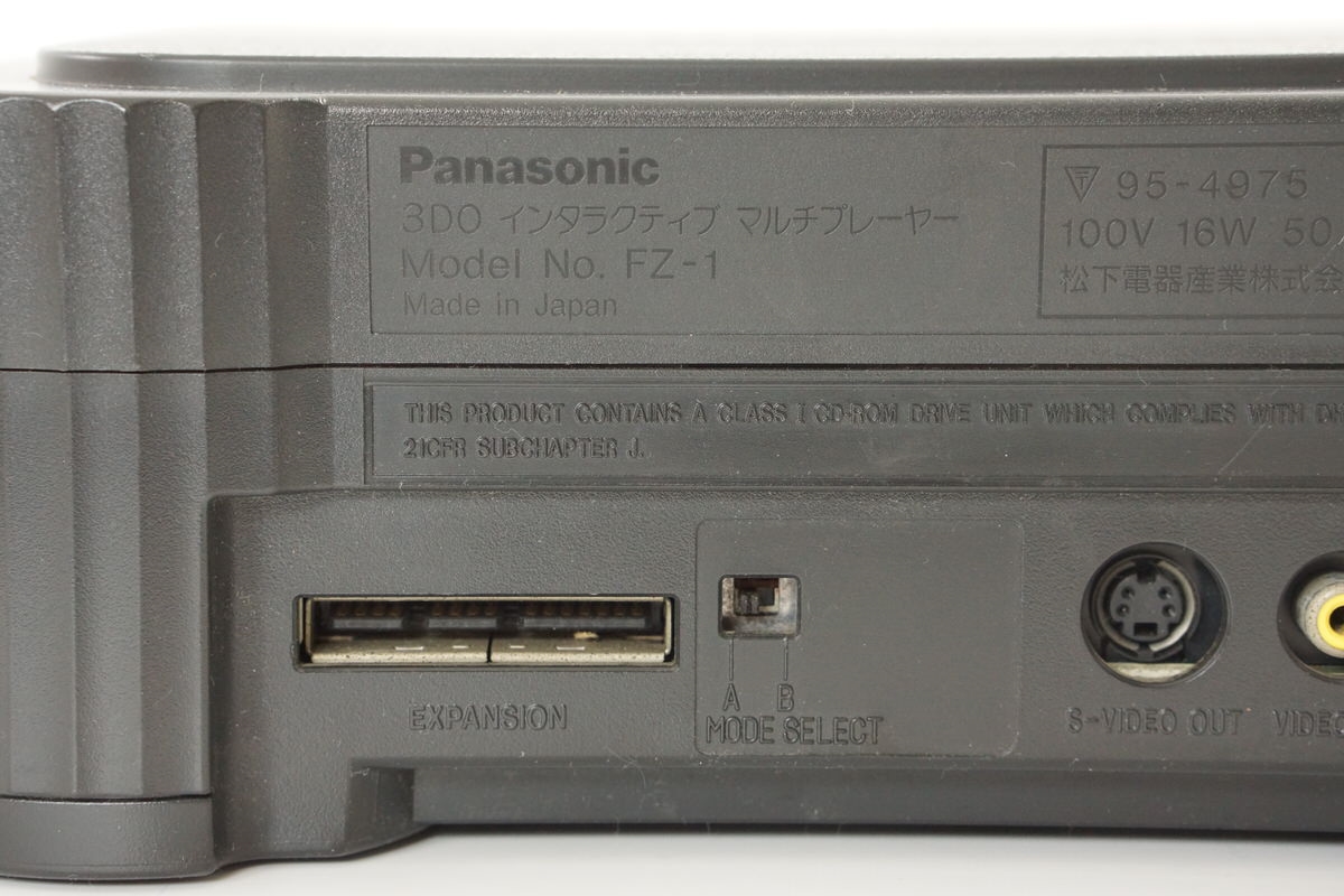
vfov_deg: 18.2
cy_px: 448
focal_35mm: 75
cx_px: 672
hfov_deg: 27.0
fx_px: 2800
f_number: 6.3
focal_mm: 50
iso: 1600
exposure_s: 1/50
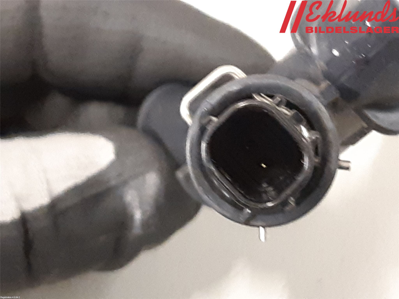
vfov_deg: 53.1
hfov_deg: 67.3
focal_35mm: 26
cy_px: 150
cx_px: 200
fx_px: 300
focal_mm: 3.93
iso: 400
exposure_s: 1/25
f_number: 1.7
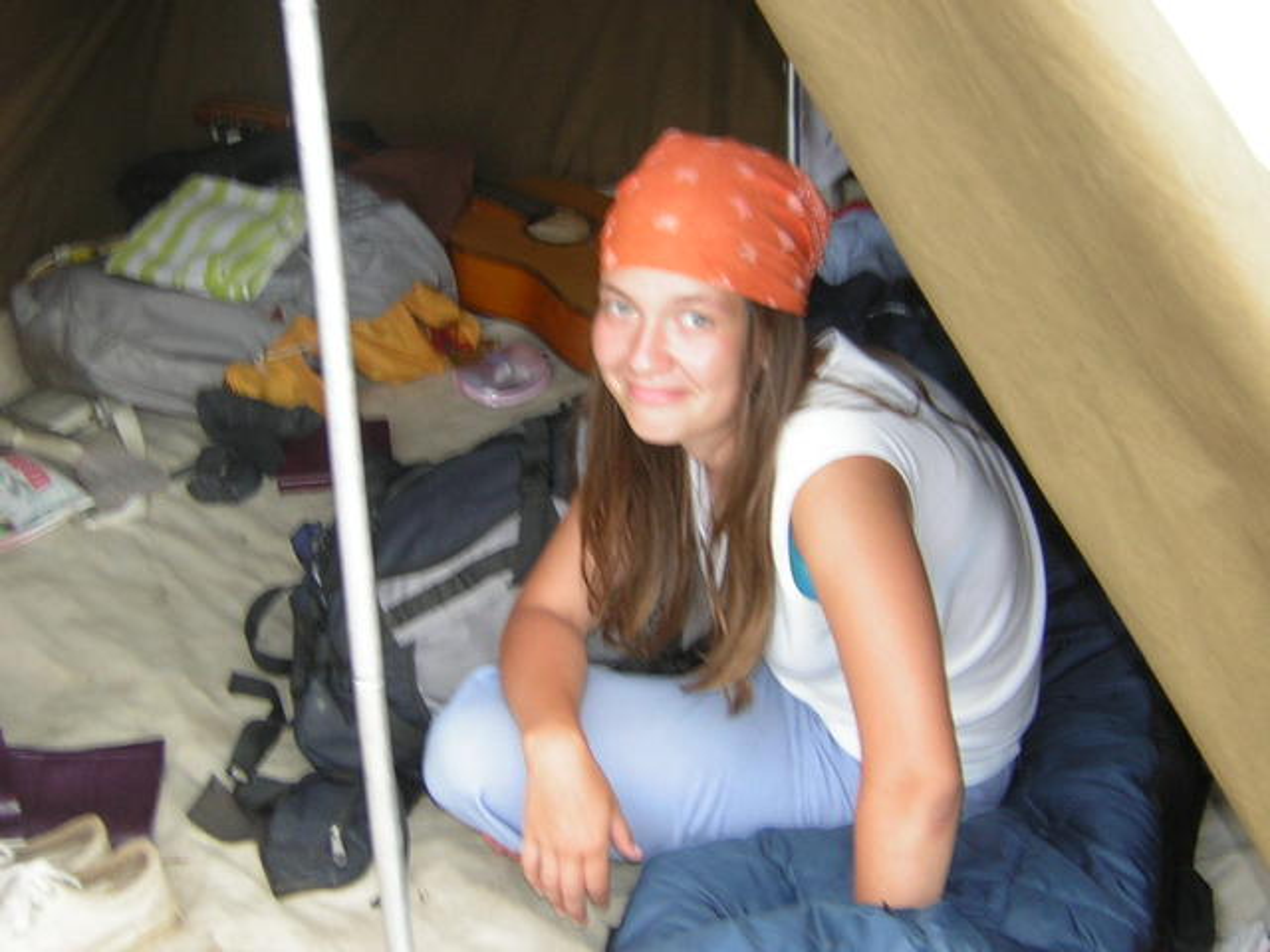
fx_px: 2128
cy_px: 476
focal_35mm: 58
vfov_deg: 25.2
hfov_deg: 33.2
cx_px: 635
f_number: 3.3
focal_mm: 7.6
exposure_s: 1/30
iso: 50
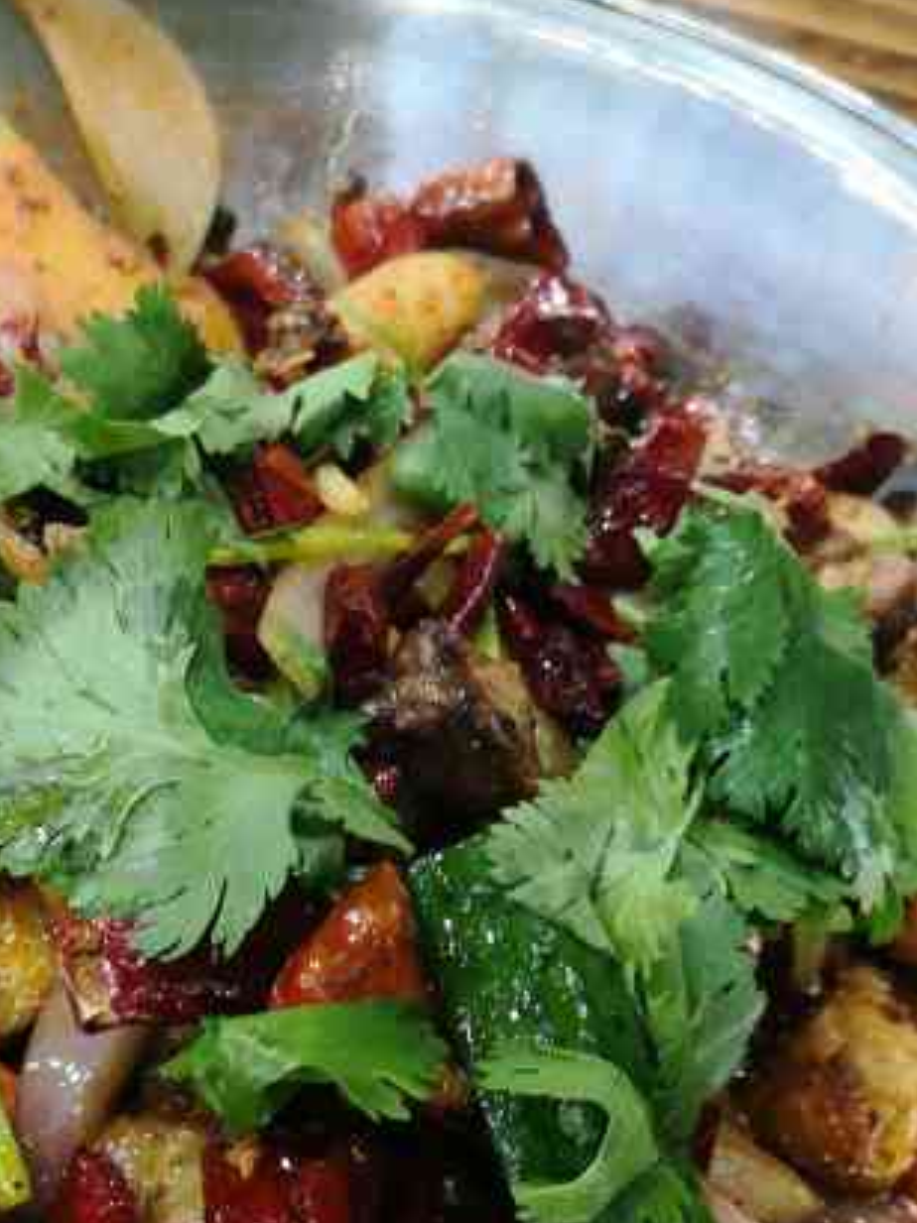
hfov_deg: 24.5
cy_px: 927
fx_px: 2085
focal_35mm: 59
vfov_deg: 32.1
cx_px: 199
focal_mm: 4.75
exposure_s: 1/30
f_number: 1.8
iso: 320
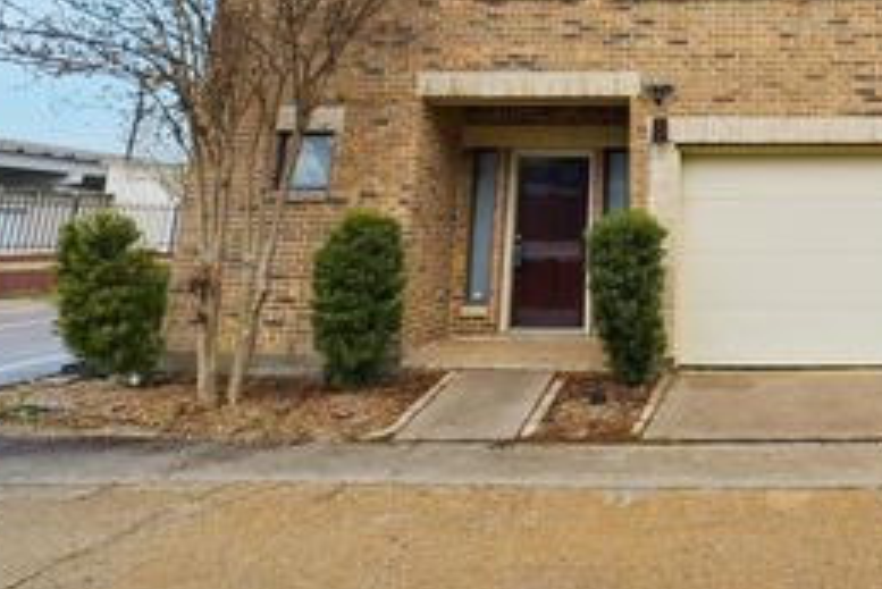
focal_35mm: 27
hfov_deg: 62.3
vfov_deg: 44.0
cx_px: 691
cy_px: 66
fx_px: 662
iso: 500
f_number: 11
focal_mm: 14
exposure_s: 1/4000
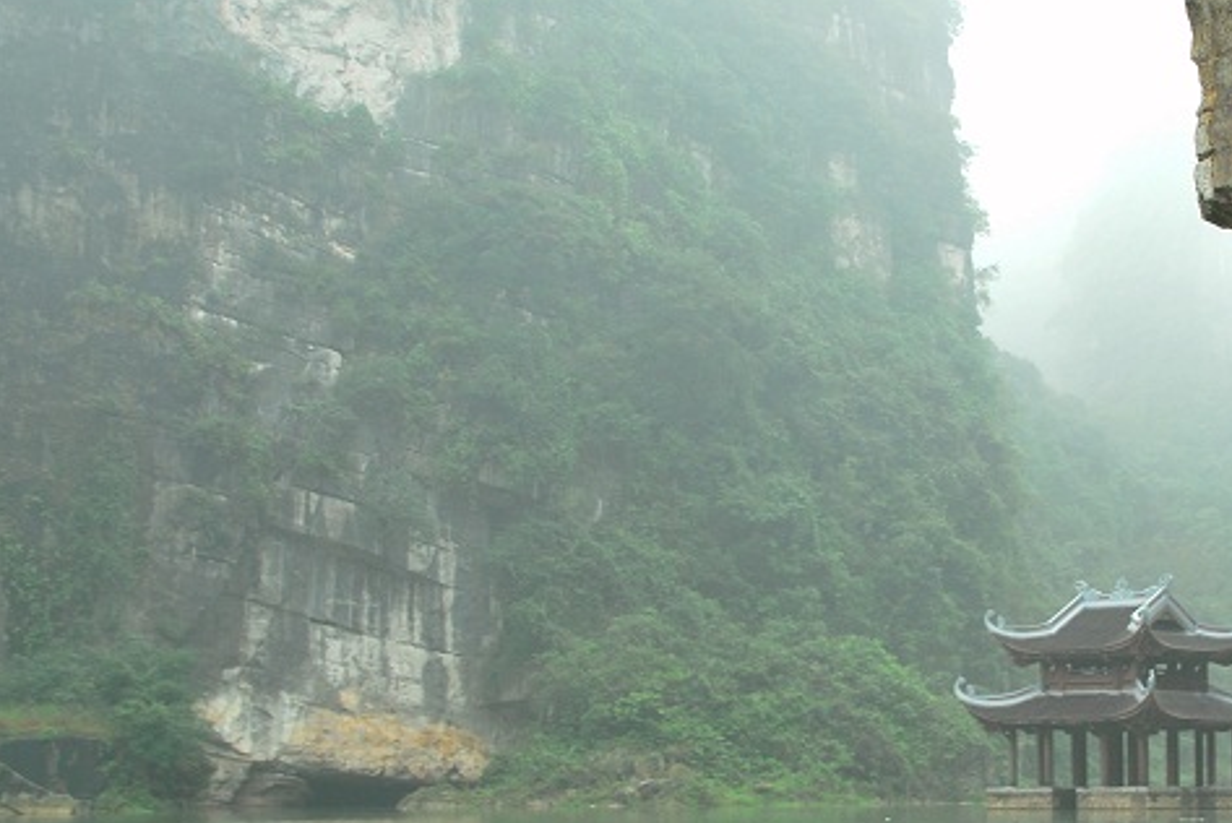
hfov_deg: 29.9
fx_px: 2260
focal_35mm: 66
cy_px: 410
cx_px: 948
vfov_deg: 20.6
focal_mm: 26
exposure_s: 1/40
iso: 100
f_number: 6.3
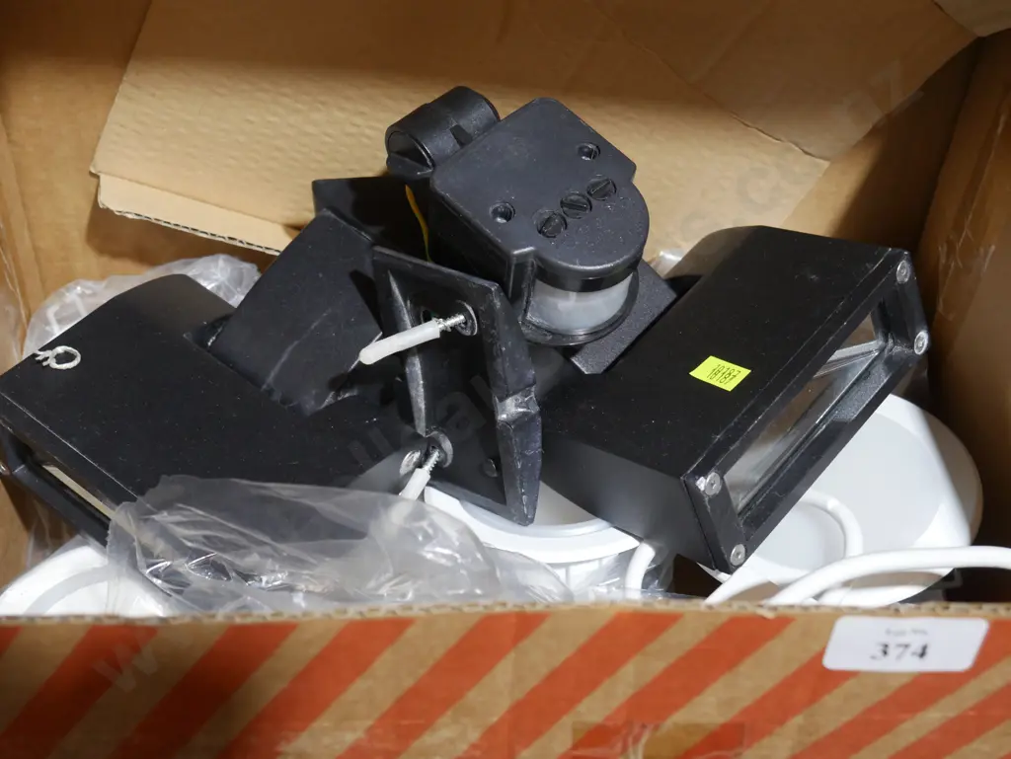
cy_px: 380
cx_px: 506
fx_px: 1578
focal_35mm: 54
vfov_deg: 27.1
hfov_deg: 35.5
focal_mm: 27
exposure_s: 1/60
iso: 1600
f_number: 5.3
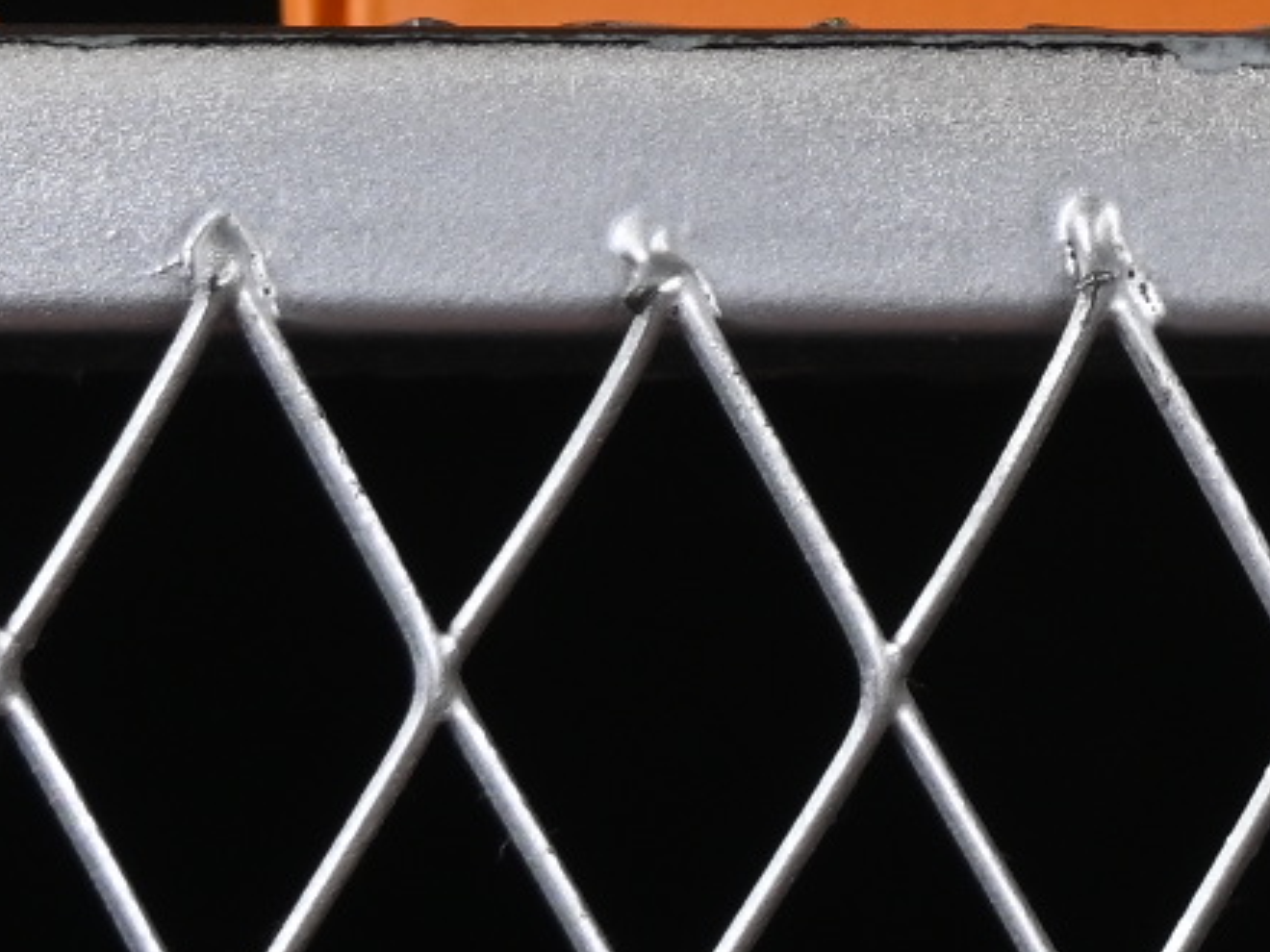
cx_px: 3241
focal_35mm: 456
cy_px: -1644
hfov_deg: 4.2
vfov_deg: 3.2
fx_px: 16730
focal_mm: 50
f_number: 8
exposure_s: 1/80
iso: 160
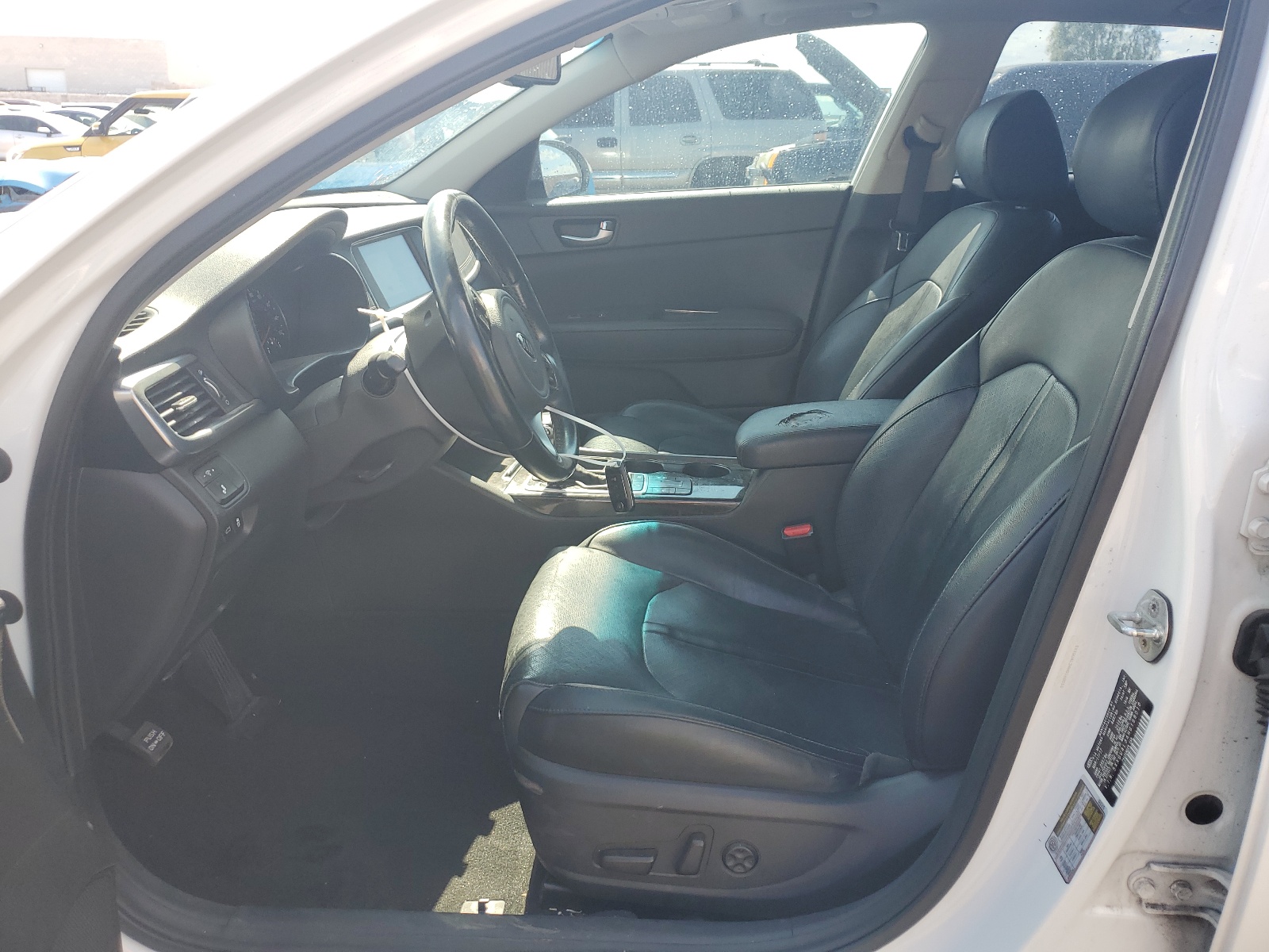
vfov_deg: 53.1
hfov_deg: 67.3
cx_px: 634
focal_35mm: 26
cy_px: 476
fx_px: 953
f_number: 1.5
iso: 50
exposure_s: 1/500
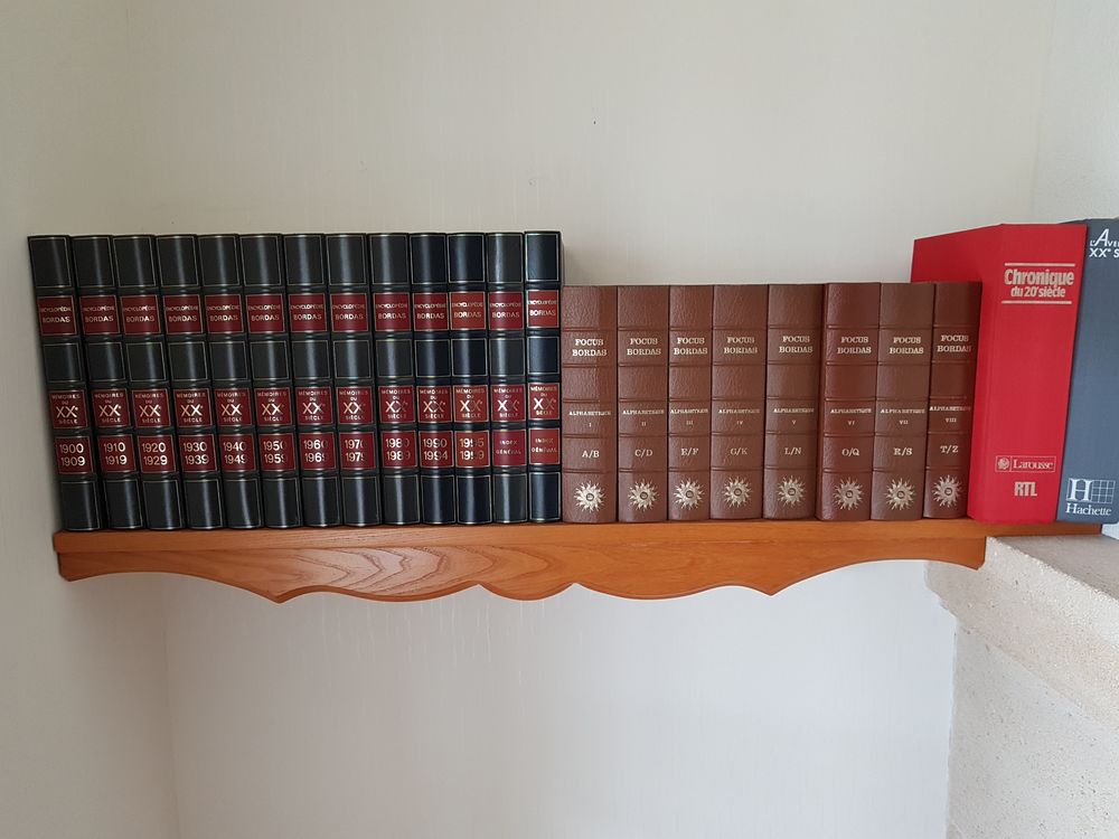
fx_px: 840
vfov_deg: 53.1
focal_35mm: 26
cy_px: 420
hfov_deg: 67.3
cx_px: 560
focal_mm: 4.2
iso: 160
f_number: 1.7
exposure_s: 1/48
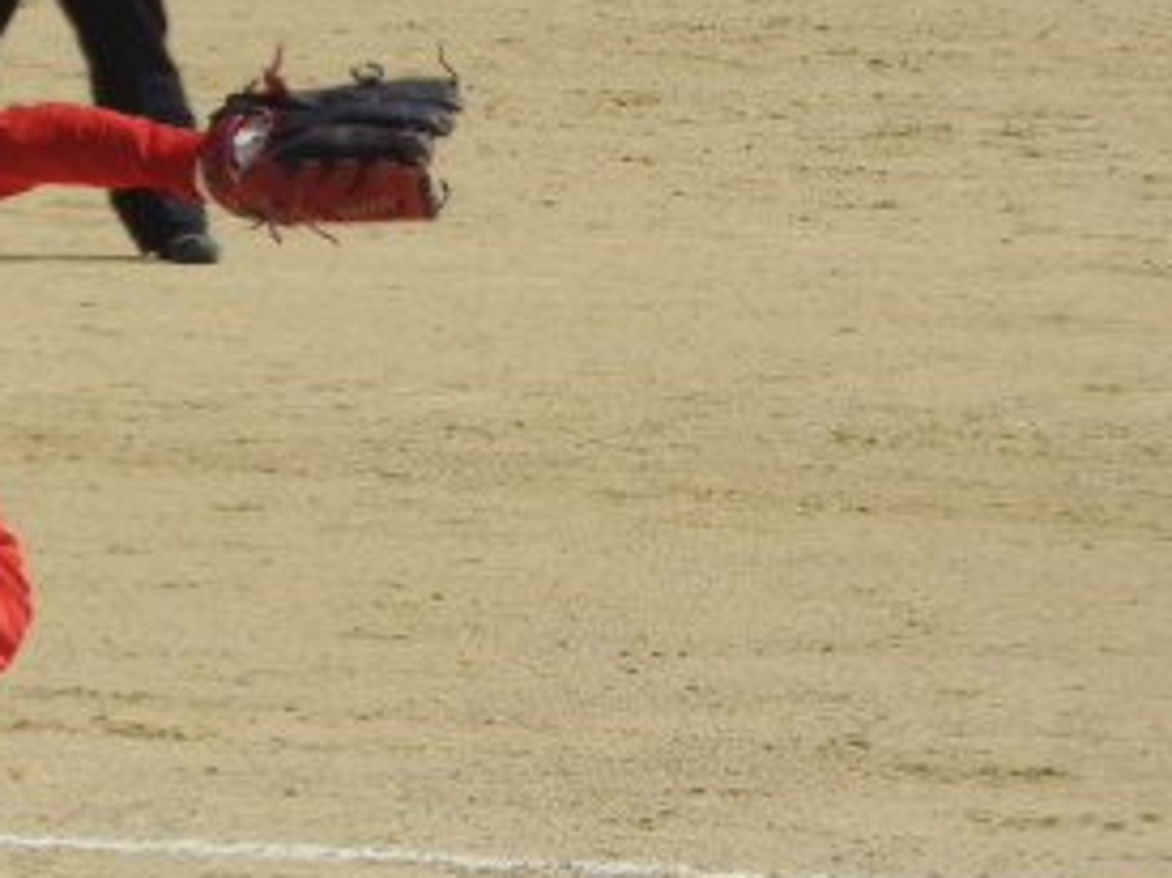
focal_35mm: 589
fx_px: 19933
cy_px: 251
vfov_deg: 2.5
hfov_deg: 3.4
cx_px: -38
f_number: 5.5
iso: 100
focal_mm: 48.4
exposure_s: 1/800
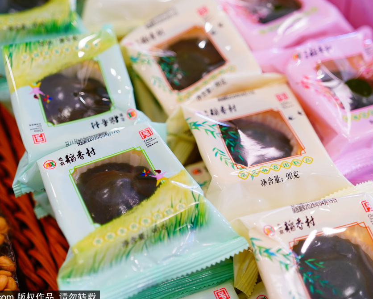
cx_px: 178
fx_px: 508
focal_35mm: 46
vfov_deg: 32.8
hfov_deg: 40.3
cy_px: 151
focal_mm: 40
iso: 400
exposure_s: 1/320
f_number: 2
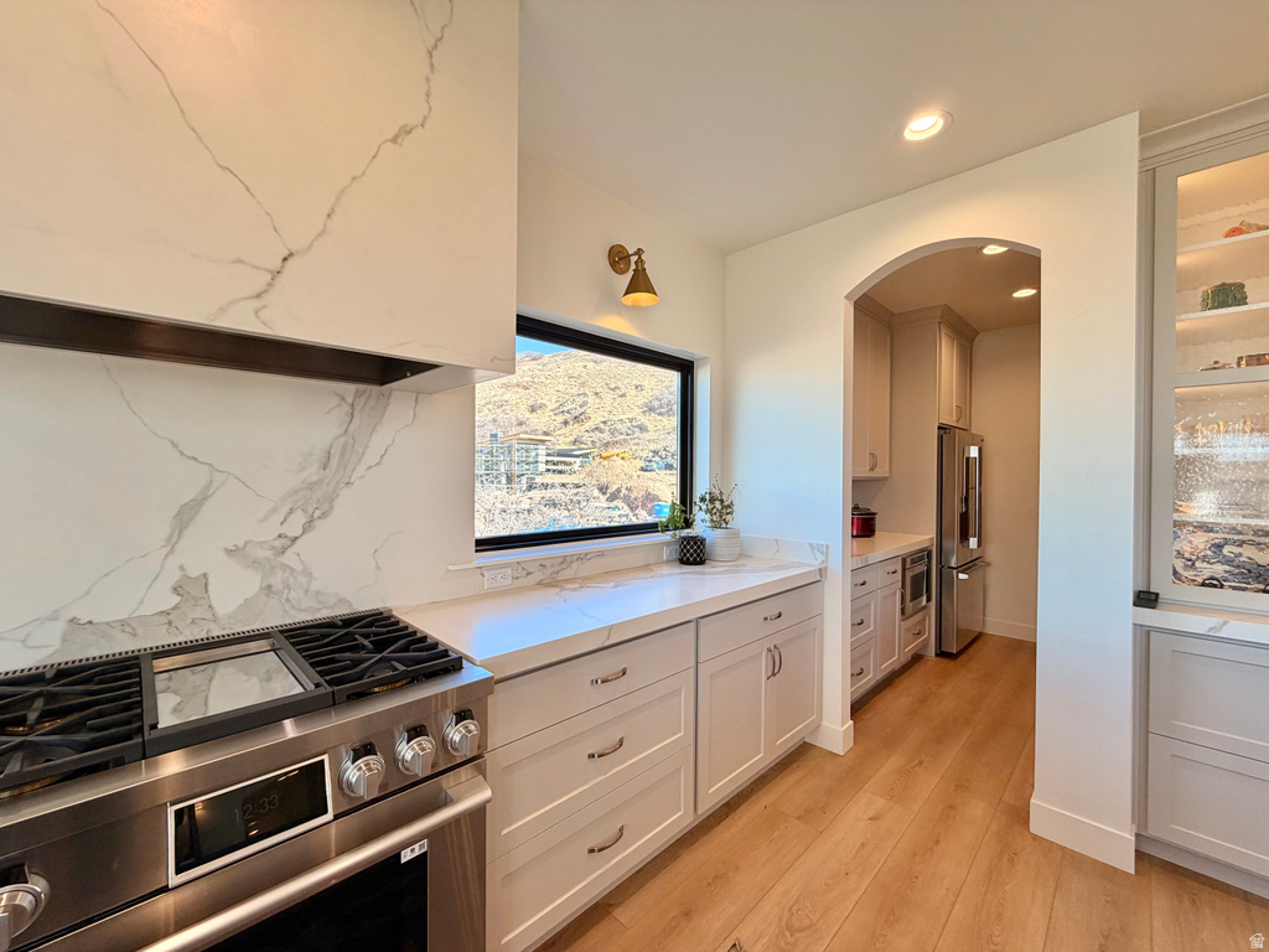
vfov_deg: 85.7
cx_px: 634
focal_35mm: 14
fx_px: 513
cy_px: 476
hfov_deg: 102.1
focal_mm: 2.22
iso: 64
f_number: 2.2
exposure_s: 1/120
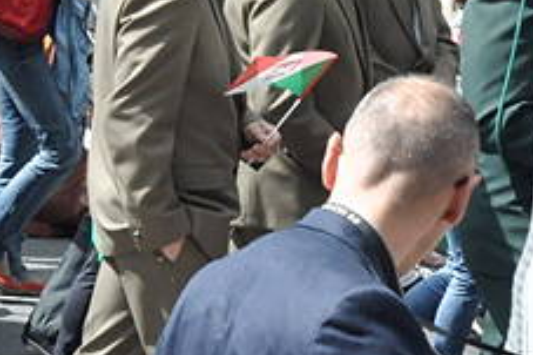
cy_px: 88
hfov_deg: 8.6
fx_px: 3491
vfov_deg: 5.8
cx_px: -108
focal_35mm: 236
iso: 1250
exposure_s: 1/640
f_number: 13
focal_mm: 42
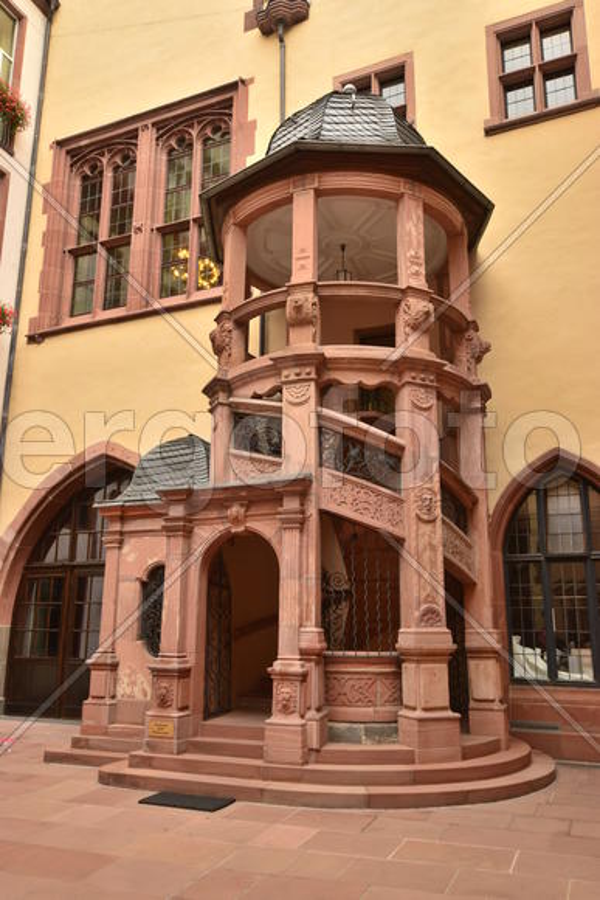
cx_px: 300
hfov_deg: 43.6
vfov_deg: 61.9
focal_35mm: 30
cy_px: 450
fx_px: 749
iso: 100
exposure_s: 1/25
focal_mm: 20
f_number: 11
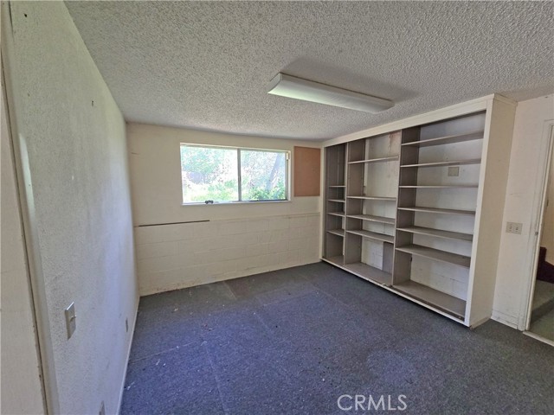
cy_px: 208
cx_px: 277
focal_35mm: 13
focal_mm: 2.2
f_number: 2.2
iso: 250
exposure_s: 1/60
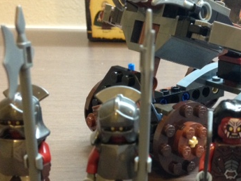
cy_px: 128
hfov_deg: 29.3
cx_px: 188
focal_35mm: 65
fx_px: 452
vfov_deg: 22.4
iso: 320
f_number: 2.4
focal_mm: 4.28
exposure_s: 1/20
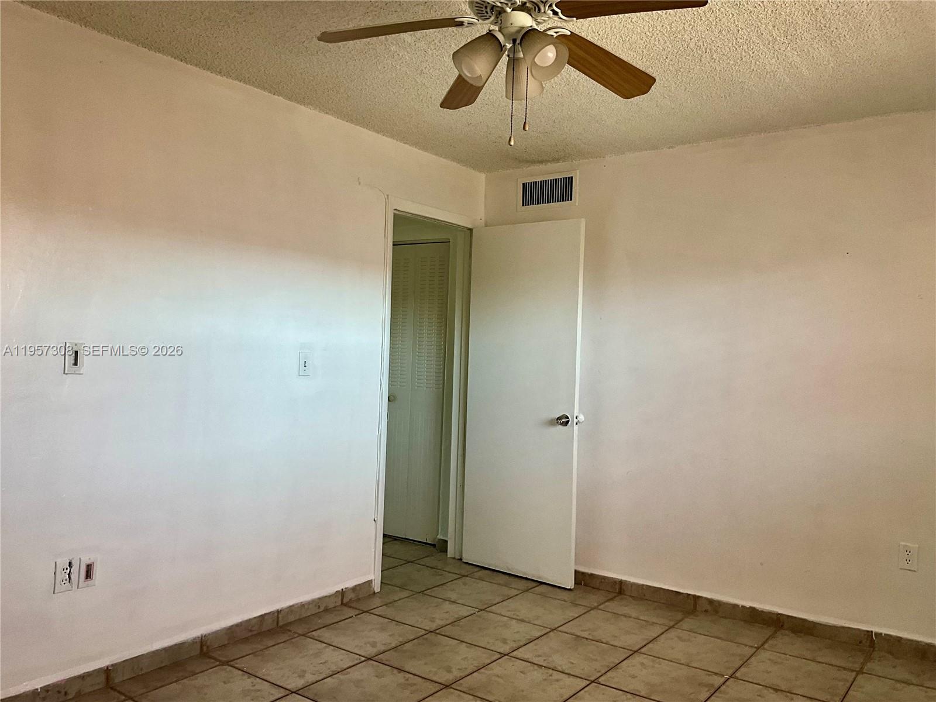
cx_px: 468
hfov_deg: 61.7
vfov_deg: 48.2
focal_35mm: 29
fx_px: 784
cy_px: 351
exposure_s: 1/85
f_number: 1.8
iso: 64
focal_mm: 3
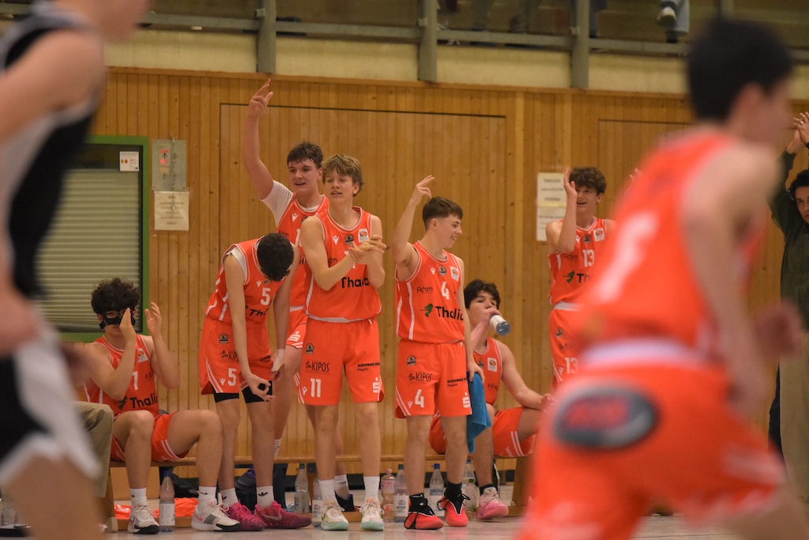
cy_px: 270
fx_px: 6236
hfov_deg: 7.4
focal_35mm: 278
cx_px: 404
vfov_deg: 5.0
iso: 4000
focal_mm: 185
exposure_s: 1/800
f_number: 2.8
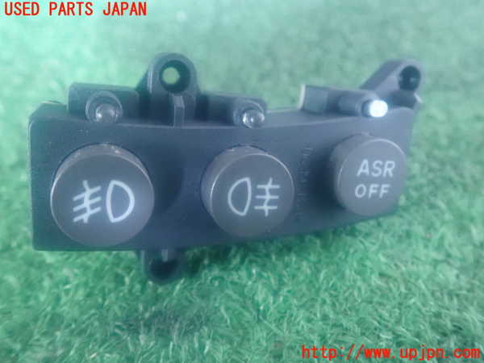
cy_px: 182
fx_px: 419
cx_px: 242
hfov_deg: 60.0
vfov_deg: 46.8
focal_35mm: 30
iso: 1600
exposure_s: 1/15
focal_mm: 5.5
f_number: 2.3
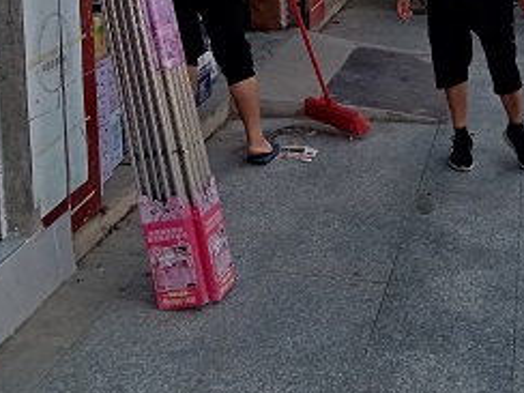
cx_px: 303
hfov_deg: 30.2
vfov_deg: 22.0
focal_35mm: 64
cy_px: -6
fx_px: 969
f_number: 1.8
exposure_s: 1/737
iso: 103
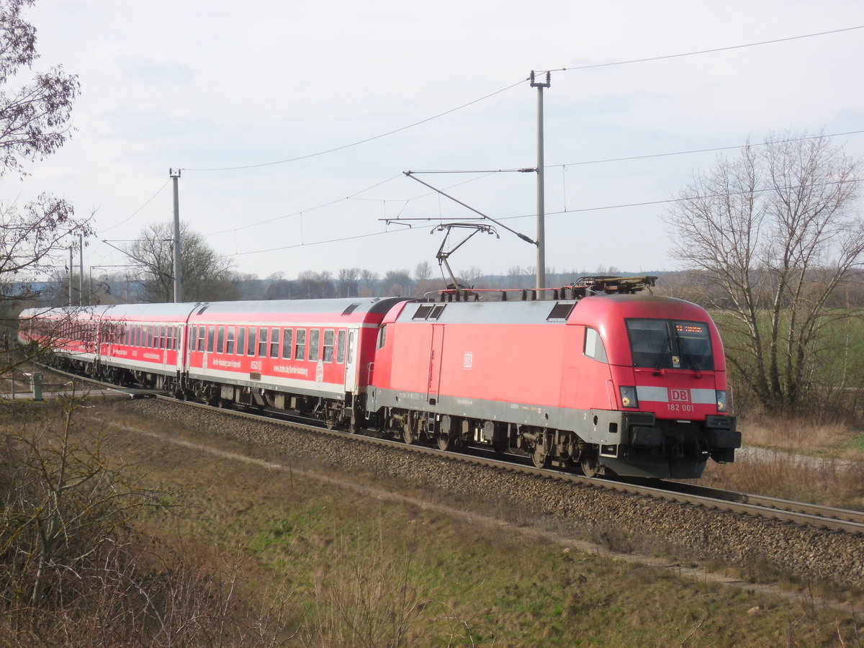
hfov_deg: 20.7
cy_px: 324
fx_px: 2371
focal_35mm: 95
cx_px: 432
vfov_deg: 15.6
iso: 100
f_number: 5.7
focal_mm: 17
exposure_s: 1/304
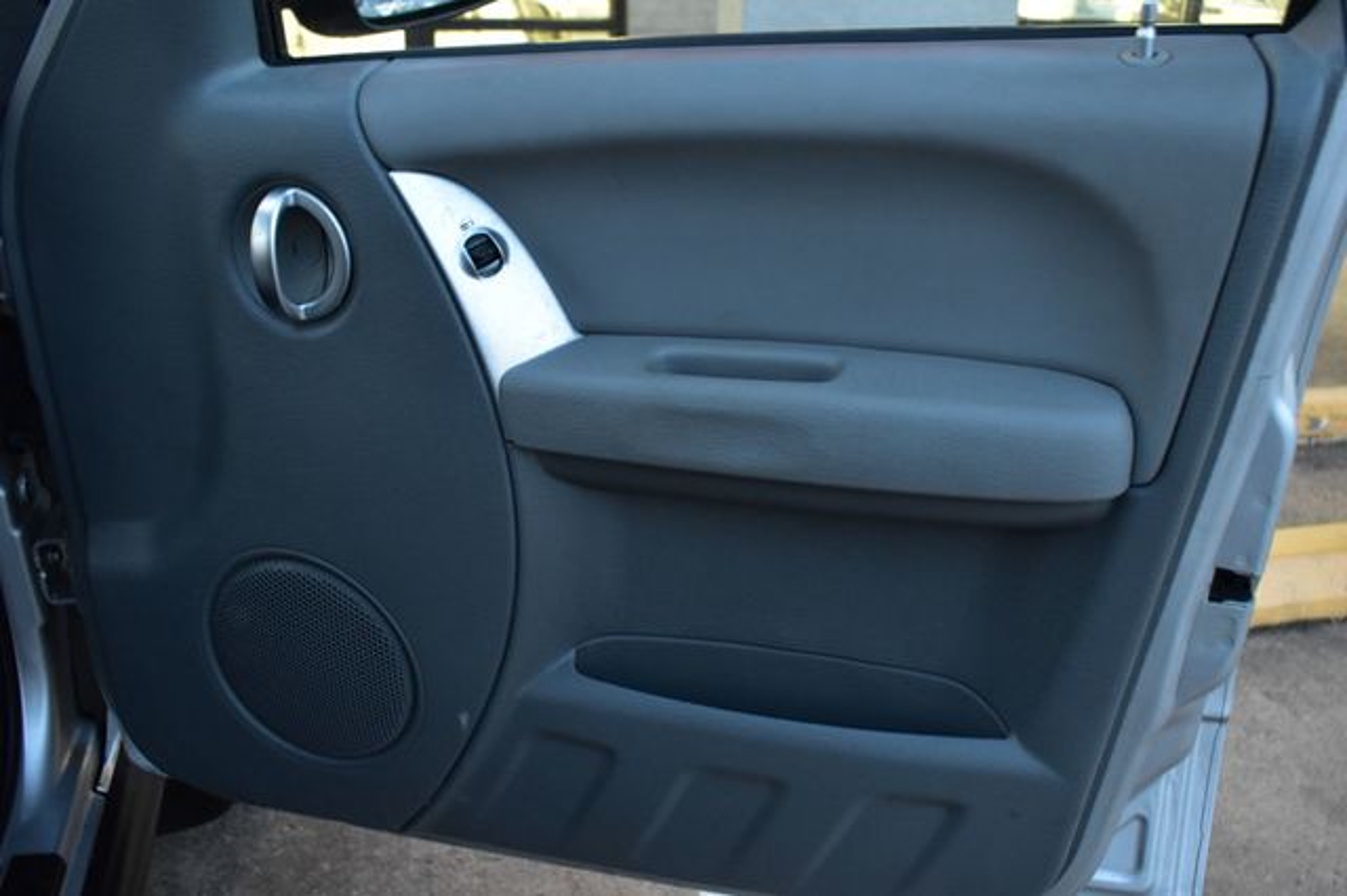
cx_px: 674
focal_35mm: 33
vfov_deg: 39.9
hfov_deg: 57.2
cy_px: 448
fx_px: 1234
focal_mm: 22
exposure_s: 1/15
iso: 1600
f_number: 5
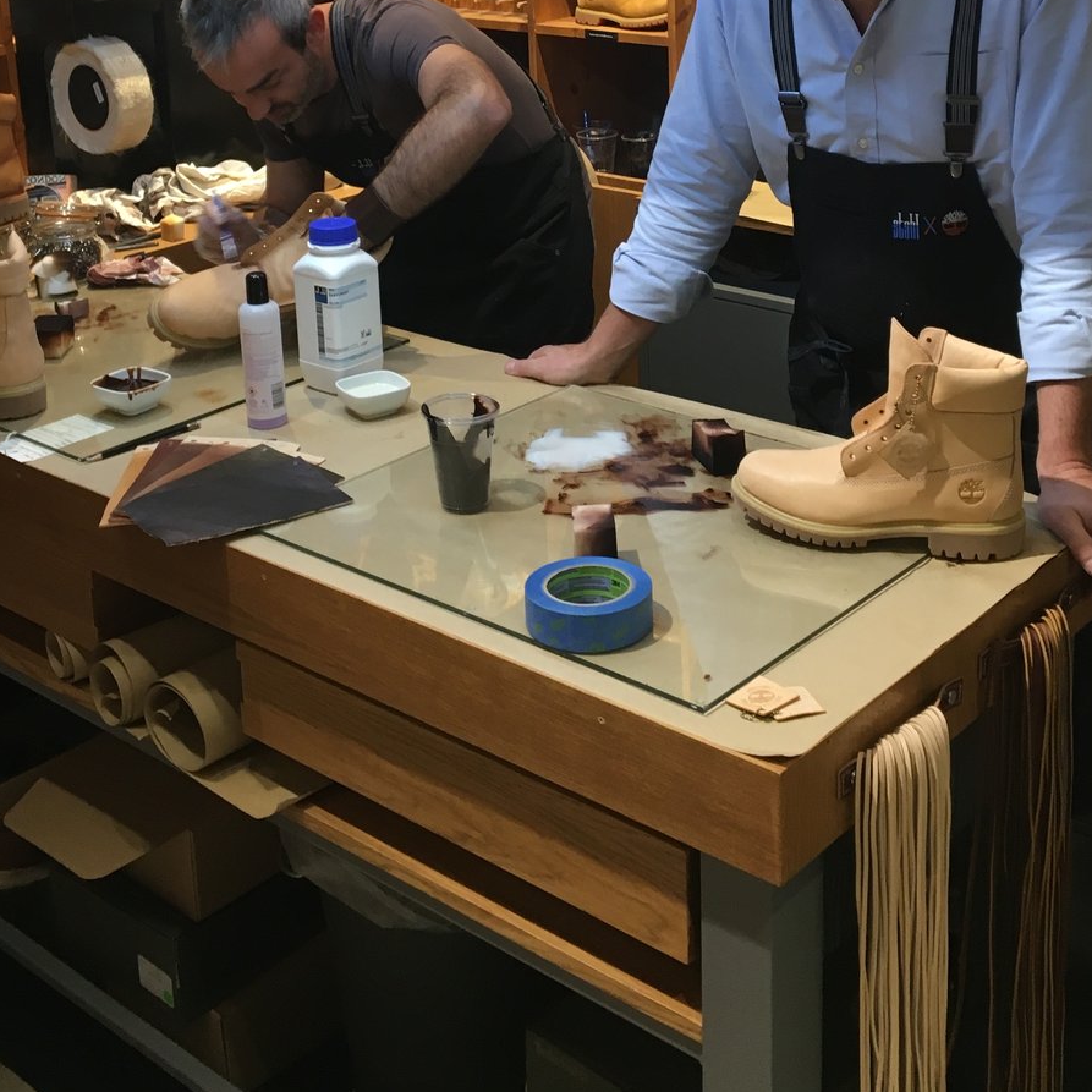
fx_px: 1749
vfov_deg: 33.5
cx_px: 564
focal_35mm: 49
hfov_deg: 34.7
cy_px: 193
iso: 100
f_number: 2.2
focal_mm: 4.15
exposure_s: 1/33
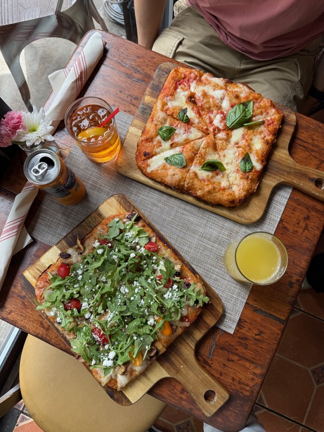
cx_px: 162
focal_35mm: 24
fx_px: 300
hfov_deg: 56.8
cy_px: 216
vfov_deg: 71.6
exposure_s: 1/180
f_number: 1.78
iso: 64
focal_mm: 6.76
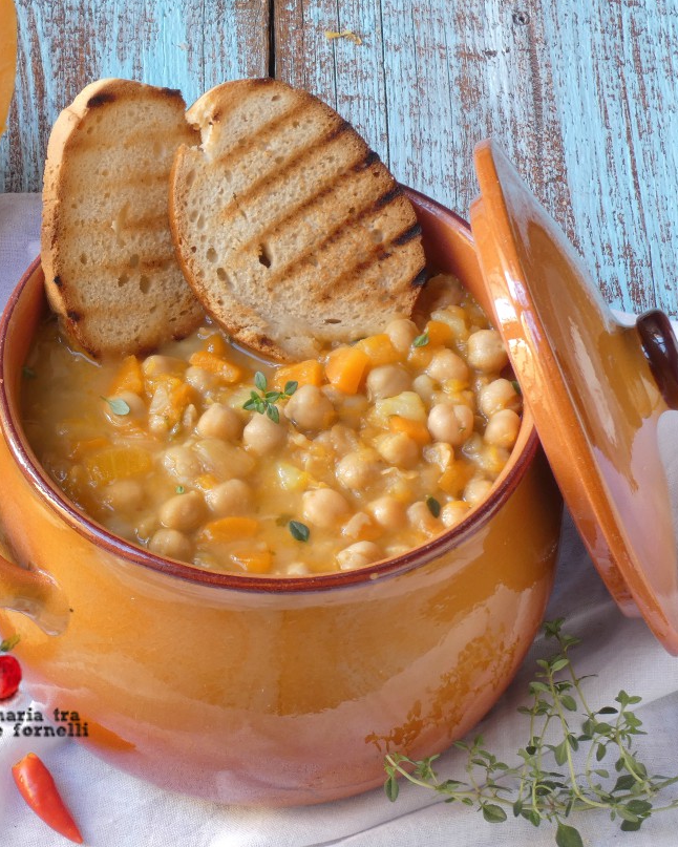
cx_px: 139
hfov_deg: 8.7
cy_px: 429
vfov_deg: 10.9
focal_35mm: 177
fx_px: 4438
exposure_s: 1/3.2
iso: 80
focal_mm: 21.9
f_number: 5.6
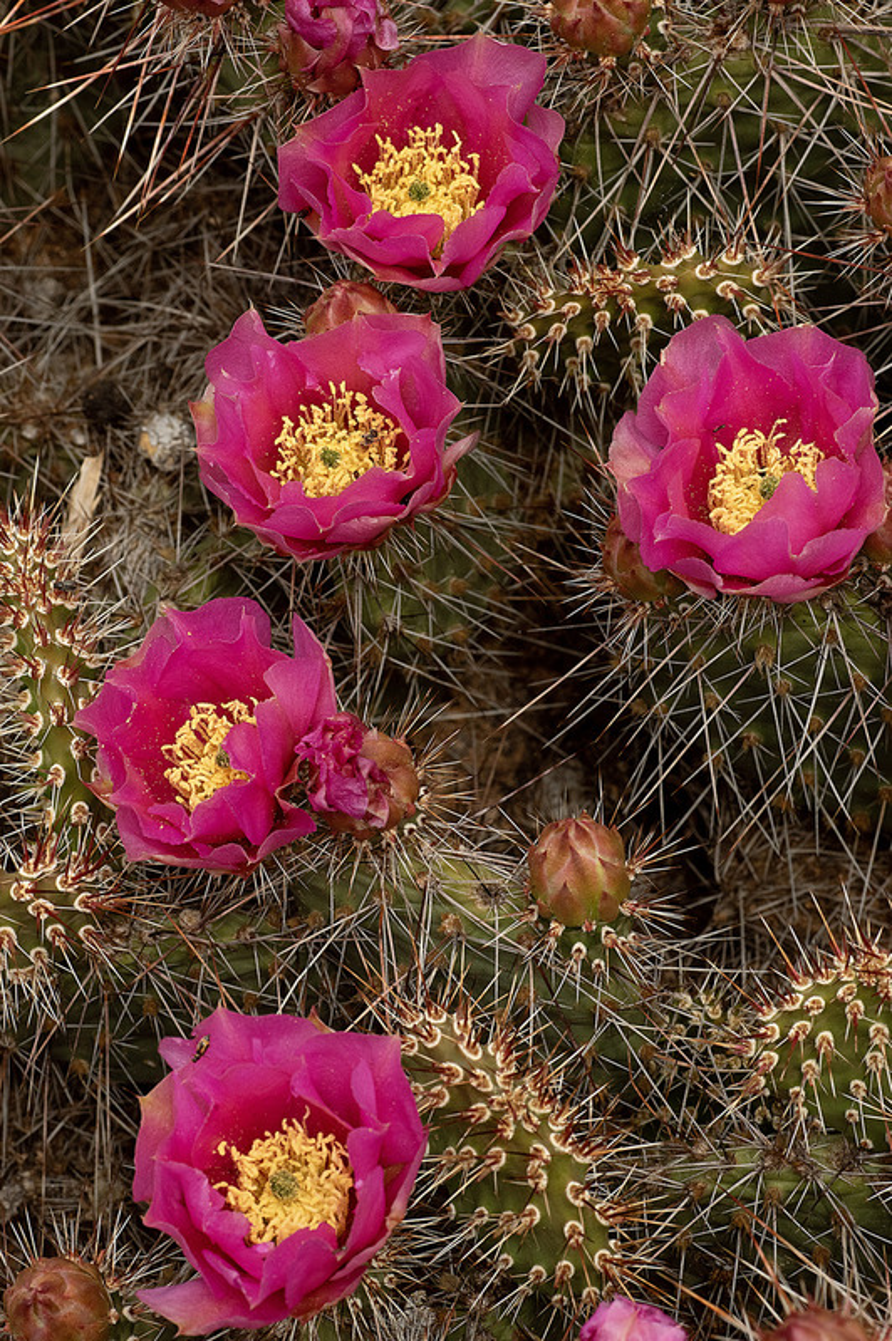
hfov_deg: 10.1
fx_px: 5026
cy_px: 670
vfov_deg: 15.2
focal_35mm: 135
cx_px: 446
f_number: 14
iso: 200
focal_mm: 90
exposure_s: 1/250
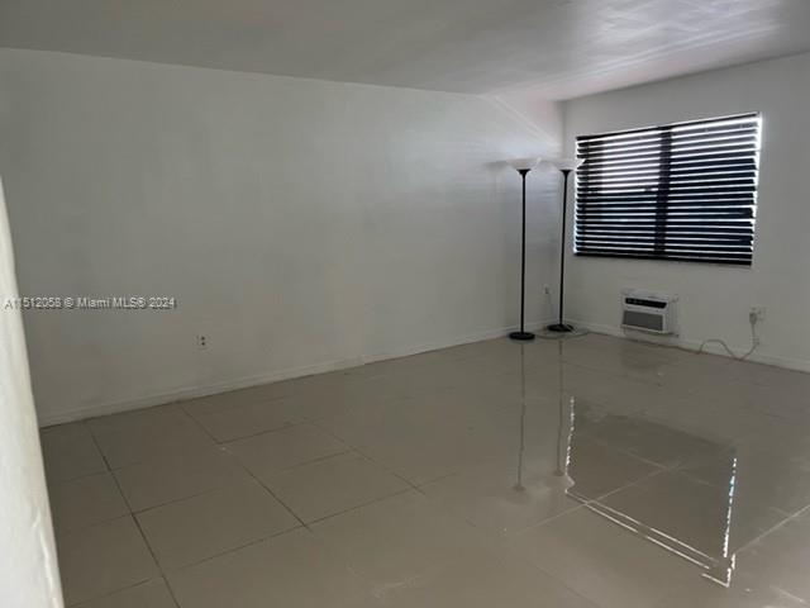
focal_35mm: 26
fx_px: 608
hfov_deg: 67.3
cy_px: 304
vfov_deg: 53.1
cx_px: 405
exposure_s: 1/60
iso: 200
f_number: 1.5
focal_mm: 5.7
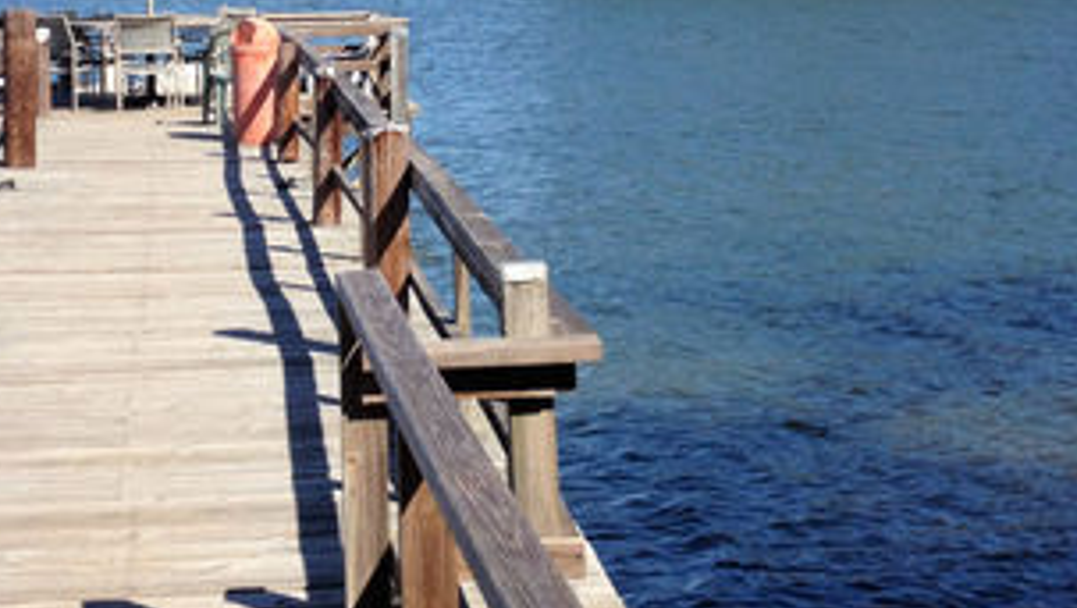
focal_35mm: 88
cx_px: 391
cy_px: 69
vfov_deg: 13.7
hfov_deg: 24.1
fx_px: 2515
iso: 50
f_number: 2.4
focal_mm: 4.28
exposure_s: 1/1493
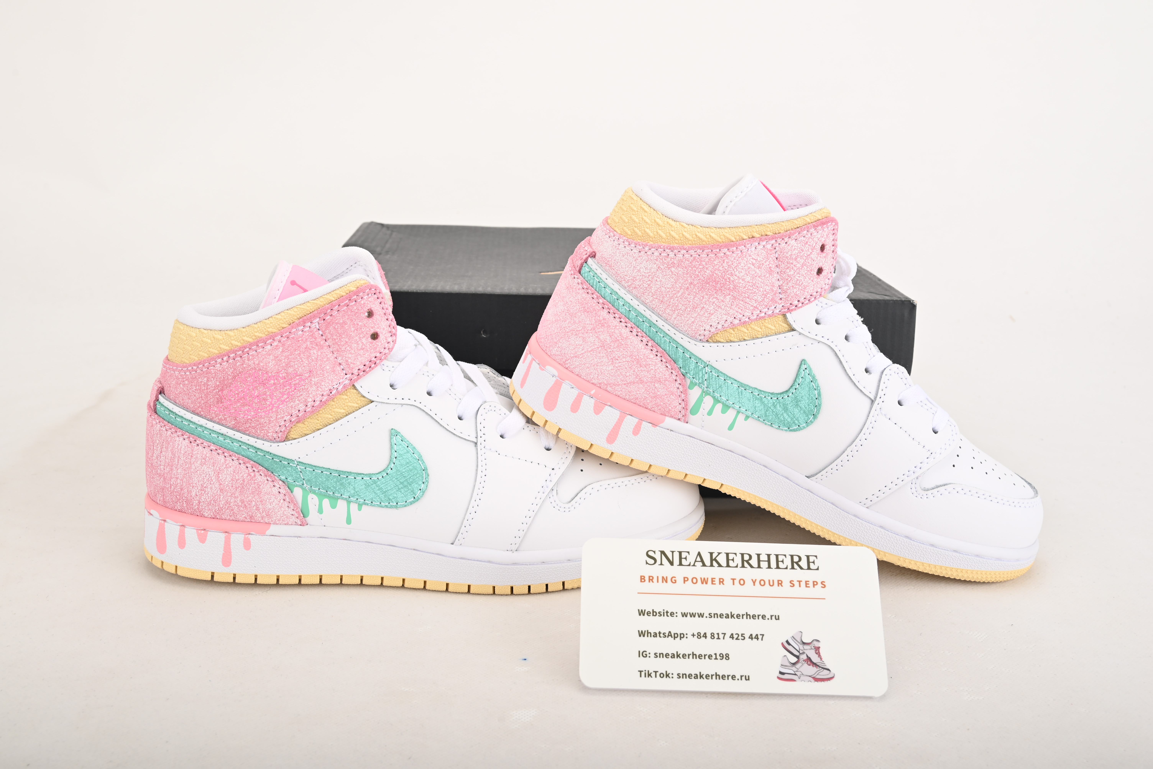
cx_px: 576
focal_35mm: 34
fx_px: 1089
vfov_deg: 38.9
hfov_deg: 55.8
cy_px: 384
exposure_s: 1/200
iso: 100
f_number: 11
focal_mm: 34
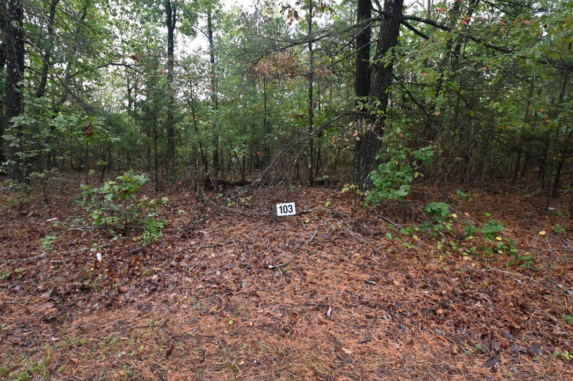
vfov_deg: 67.3
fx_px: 286
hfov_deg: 89.9
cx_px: 270
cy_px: 181
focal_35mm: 18
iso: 400
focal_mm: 10
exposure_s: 1/250
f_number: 4.5
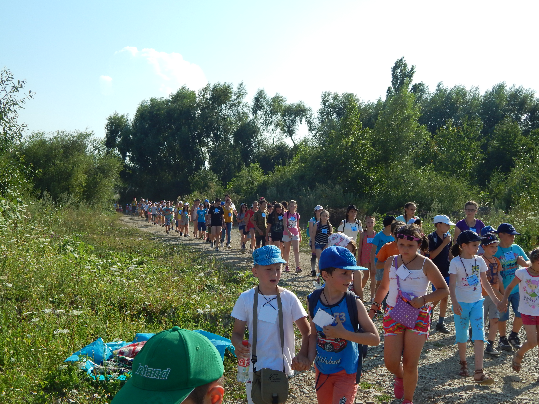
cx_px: 270
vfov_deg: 33.6
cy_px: 202
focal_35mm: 43
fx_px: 670
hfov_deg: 43.9
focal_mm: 7.7
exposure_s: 1/1000
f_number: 3.6
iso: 125
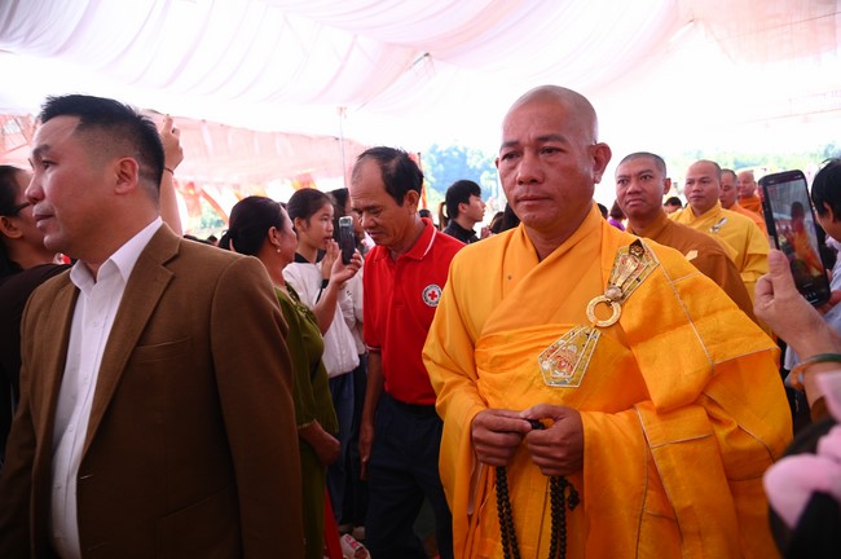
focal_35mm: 24
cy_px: 280
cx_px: 420
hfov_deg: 73.8
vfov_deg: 53.0
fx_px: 560
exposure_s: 1/250
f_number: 4.5
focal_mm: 24
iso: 1000
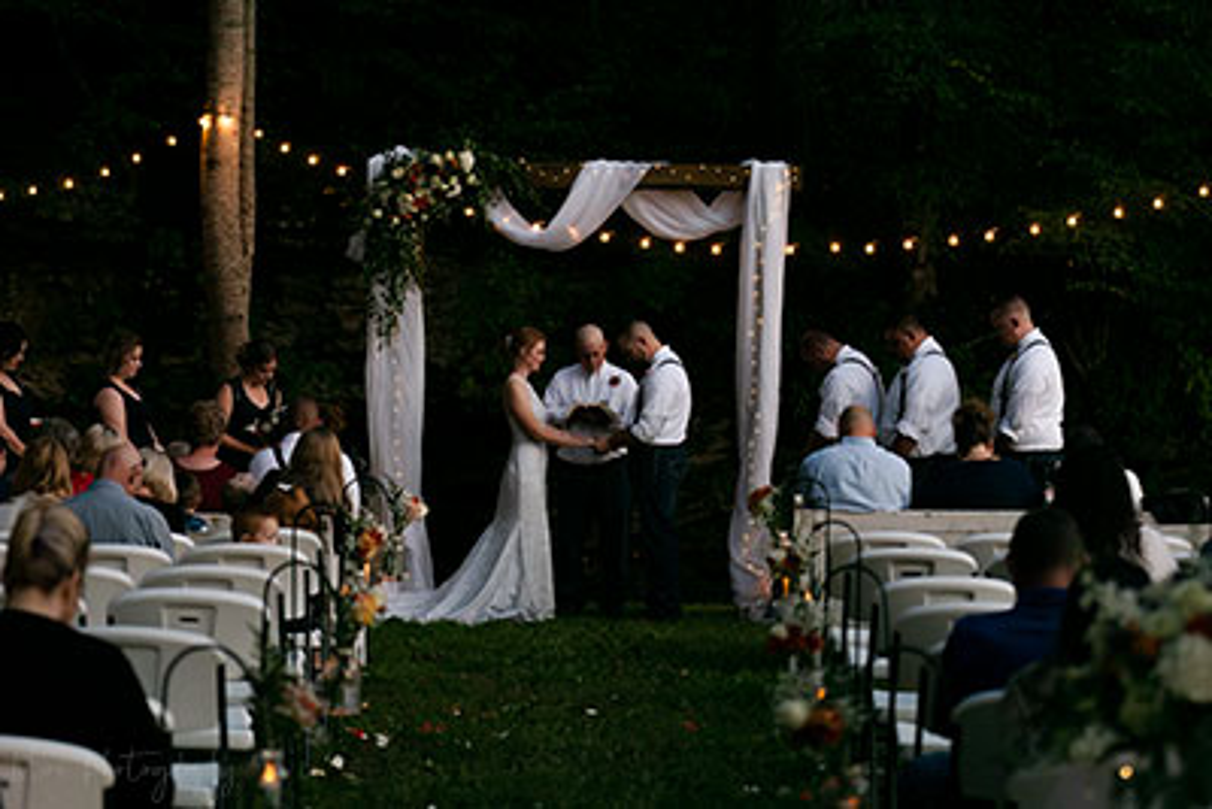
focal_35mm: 105
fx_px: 3536
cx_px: 606
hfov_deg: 19.4
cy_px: 404
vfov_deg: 13.1
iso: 320
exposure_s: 1/30
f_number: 2.8
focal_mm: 70
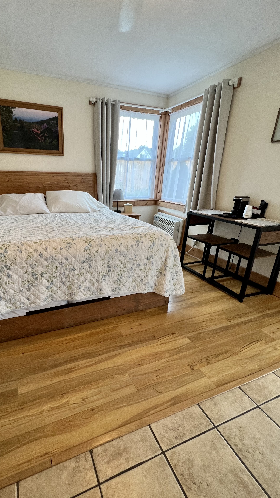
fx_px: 198
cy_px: 247
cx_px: 101
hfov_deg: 69.1
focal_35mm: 15
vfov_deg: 103.0
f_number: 1.8
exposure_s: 1/120
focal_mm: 1.57
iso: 160
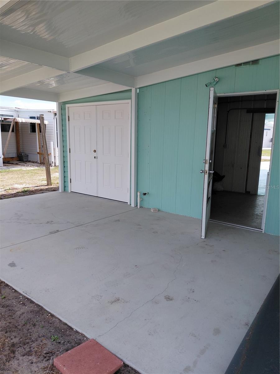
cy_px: 187
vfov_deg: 69.4
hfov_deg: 54.9
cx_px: 140
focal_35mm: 25
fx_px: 270
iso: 50
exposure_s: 1/1130
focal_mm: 4.69
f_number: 1.8
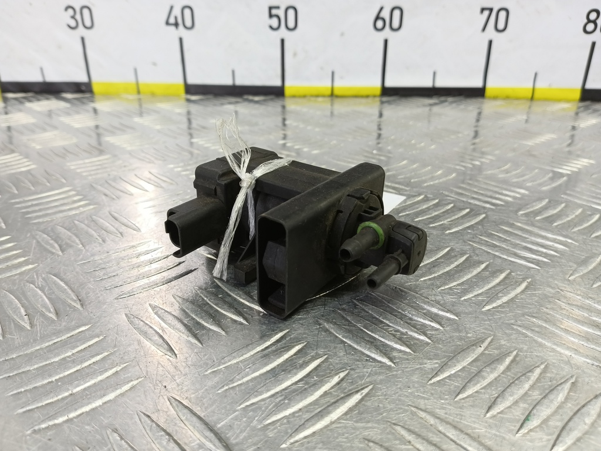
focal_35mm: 23
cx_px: 300
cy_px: 226
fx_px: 399
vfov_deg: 58.9
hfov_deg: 73.9
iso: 154
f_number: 1.6
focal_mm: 4.11
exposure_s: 1/50
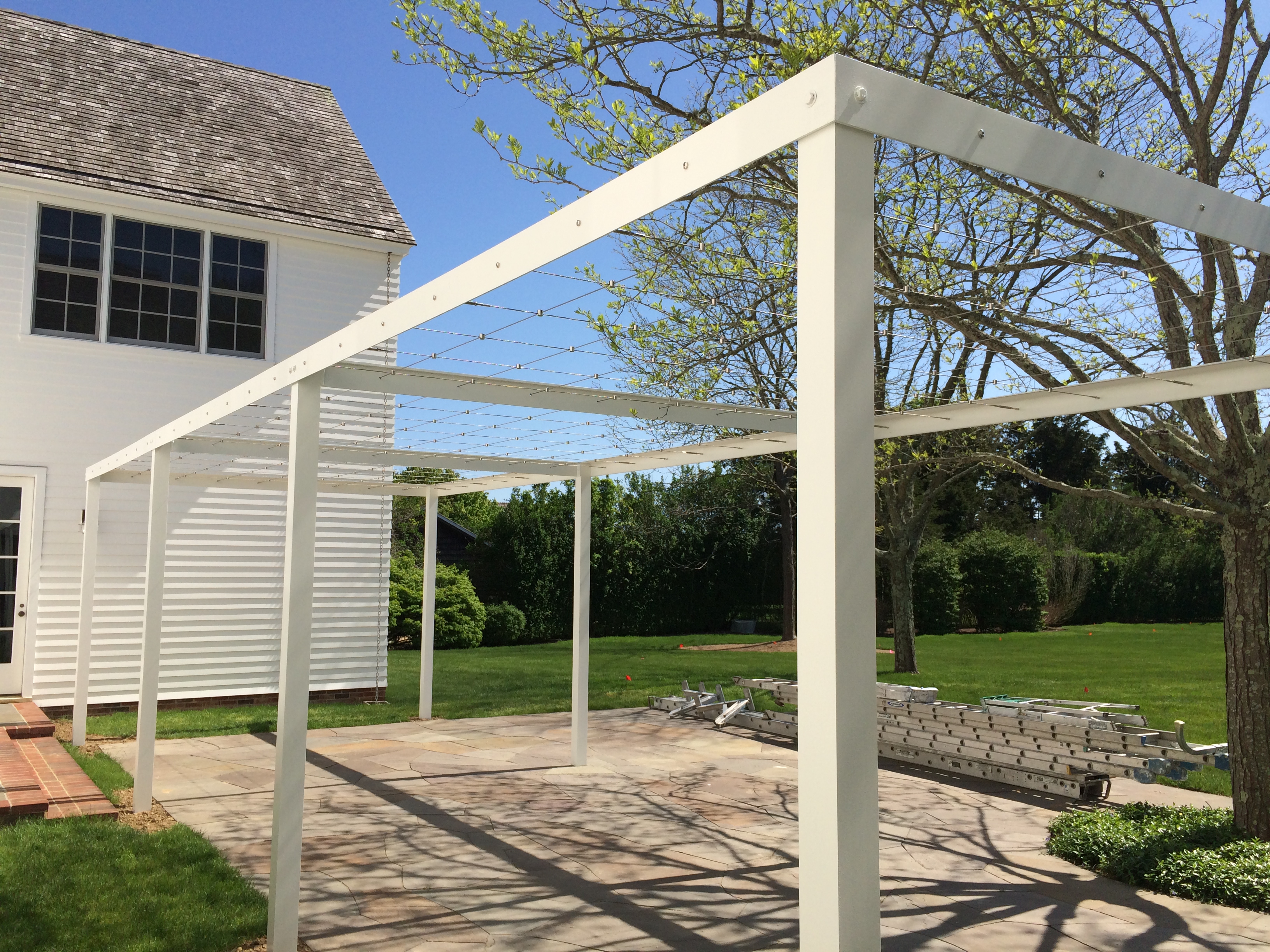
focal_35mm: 30
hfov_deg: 60.0
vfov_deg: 46.8
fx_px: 1101
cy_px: 476
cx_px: 635
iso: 40
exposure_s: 1/2564
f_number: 2.2
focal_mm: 4.12
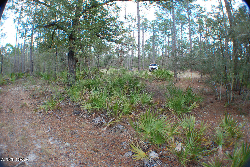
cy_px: 84
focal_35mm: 36
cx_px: 125
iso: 250
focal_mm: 24
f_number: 5.6
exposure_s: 1/125
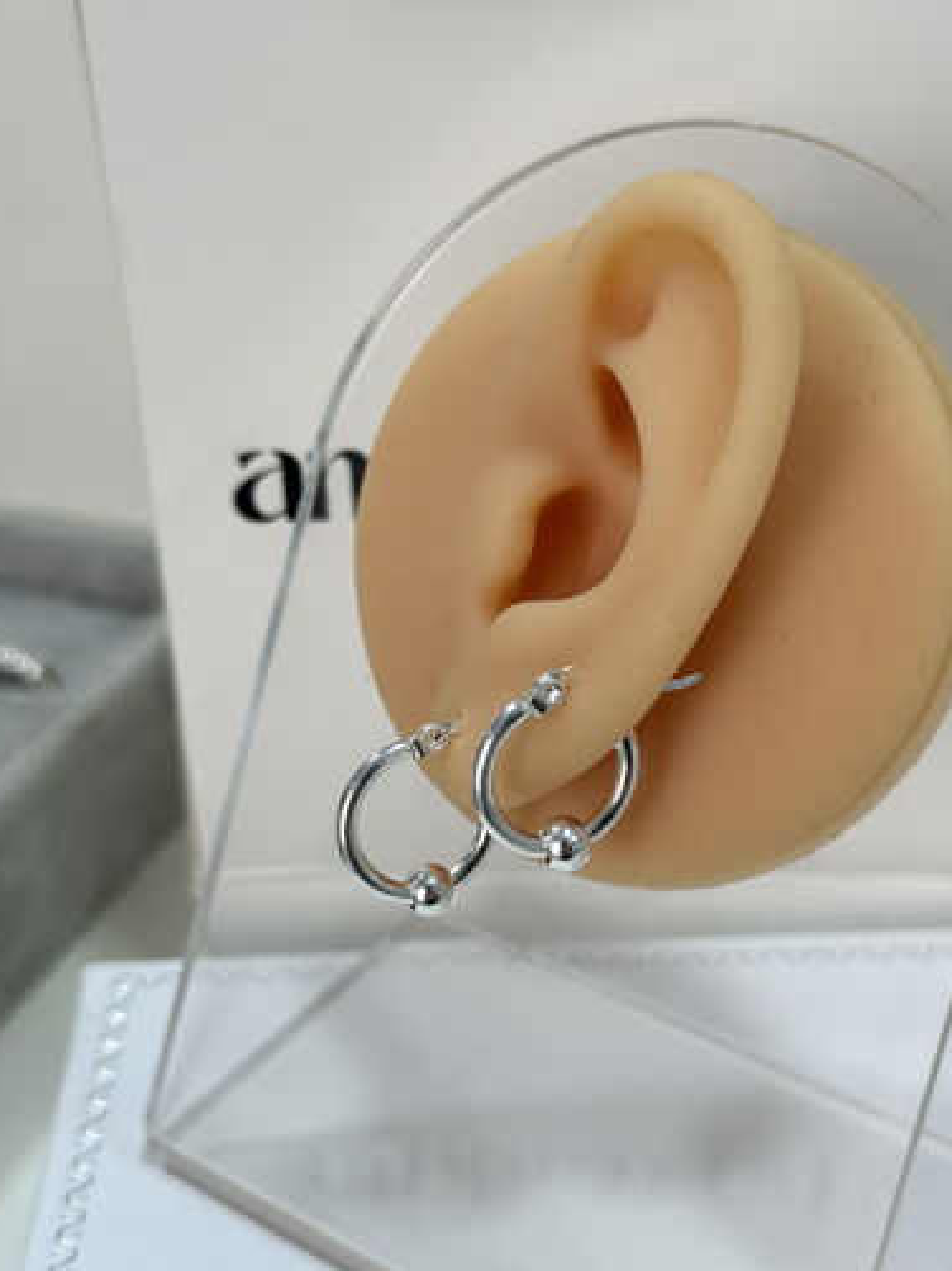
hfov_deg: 28.5
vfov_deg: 37.5
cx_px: 451
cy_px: 634
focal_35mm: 51
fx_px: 1872
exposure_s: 1/100
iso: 100
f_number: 1.78
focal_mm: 6.76
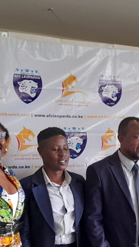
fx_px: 498
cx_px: 107
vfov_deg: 27.0
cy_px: 216
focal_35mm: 76
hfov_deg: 15.8
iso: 250
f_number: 1.8
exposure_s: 1/60
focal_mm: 3.98
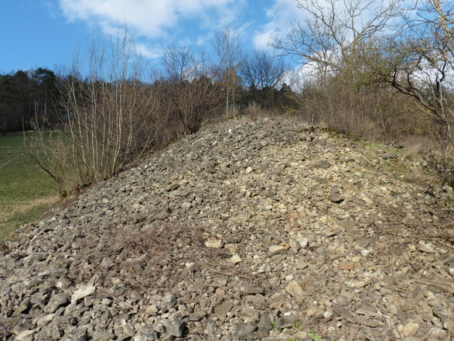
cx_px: 227
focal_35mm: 30
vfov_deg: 46.8
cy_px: 170
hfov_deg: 60.0
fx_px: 393
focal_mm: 5.4
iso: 100
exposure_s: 1/500
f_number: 4.5
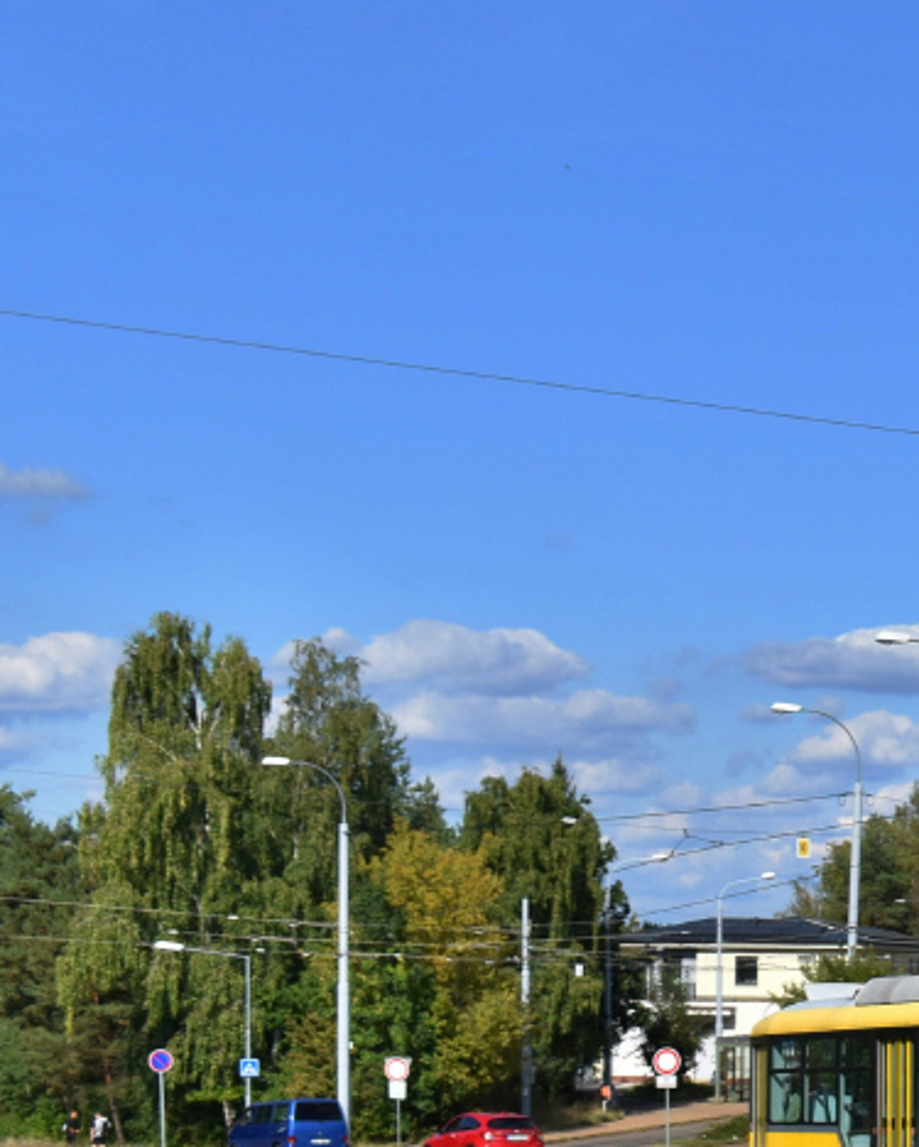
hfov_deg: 12.7
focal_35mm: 113
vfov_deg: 16.9
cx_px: 1534
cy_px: 844
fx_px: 3848
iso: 320
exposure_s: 1/1250
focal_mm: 29
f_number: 8
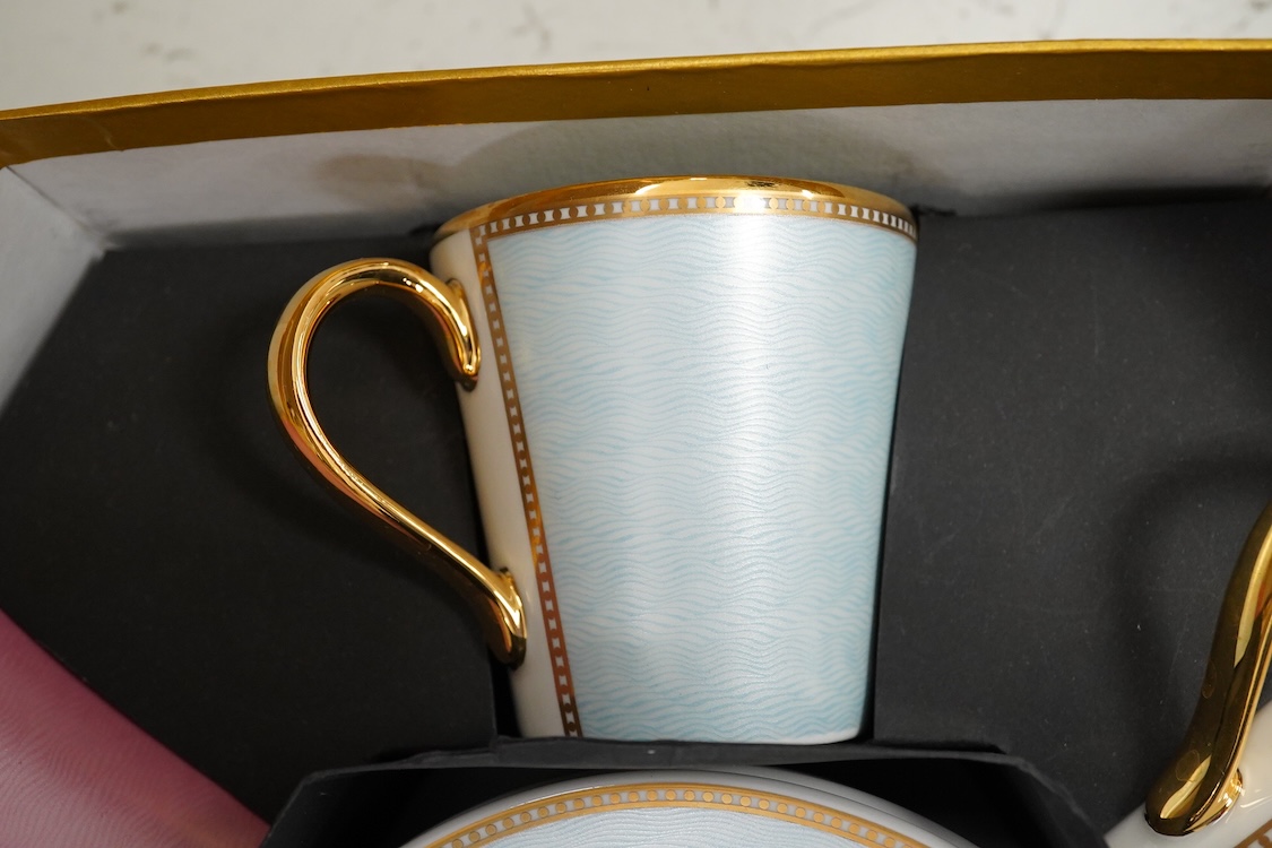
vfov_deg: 29.9
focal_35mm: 45
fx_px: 1590
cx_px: 636
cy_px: 424
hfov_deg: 43.6
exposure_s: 1/125
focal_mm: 30
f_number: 9
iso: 2500
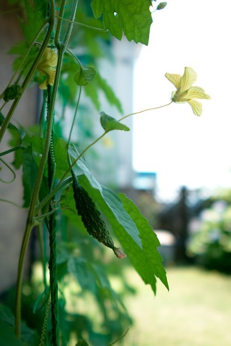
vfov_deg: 47.4
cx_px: 116
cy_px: 173
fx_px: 394
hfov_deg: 32.6
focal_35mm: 41
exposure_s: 1/250
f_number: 2.8
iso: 100
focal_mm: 24.2
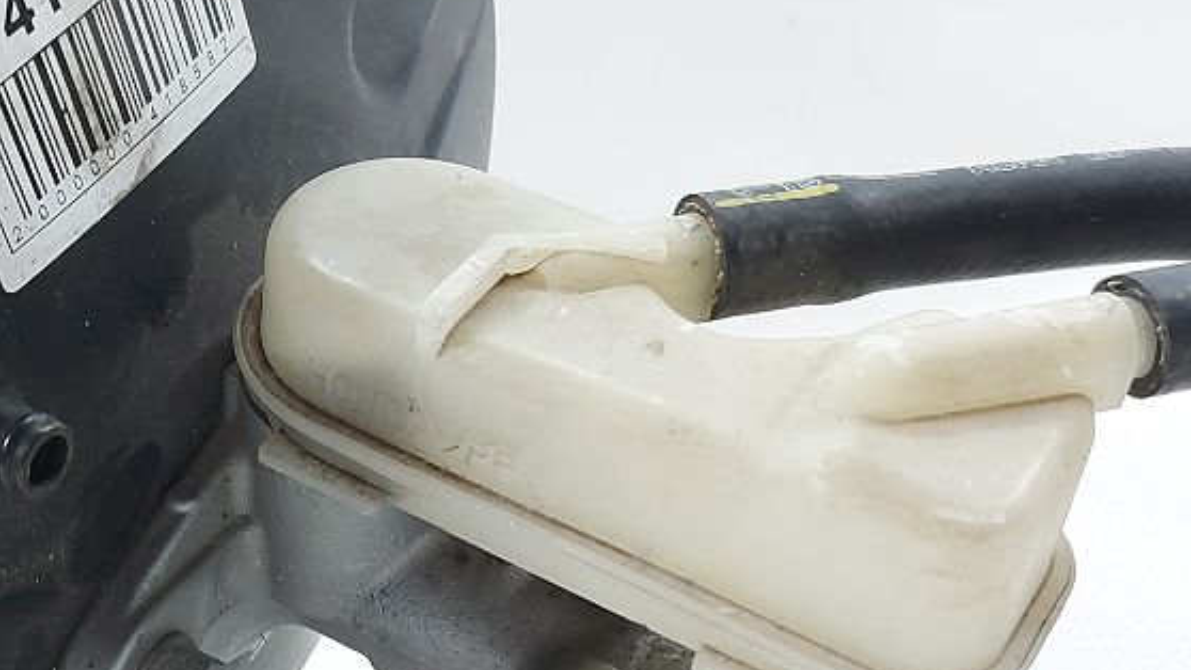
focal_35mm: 65
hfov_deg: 32.3
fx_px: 2053
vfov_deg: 18.4
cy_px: 531
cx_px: 522
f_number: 1.8
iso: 80
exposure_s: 1/50
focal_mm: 5.23
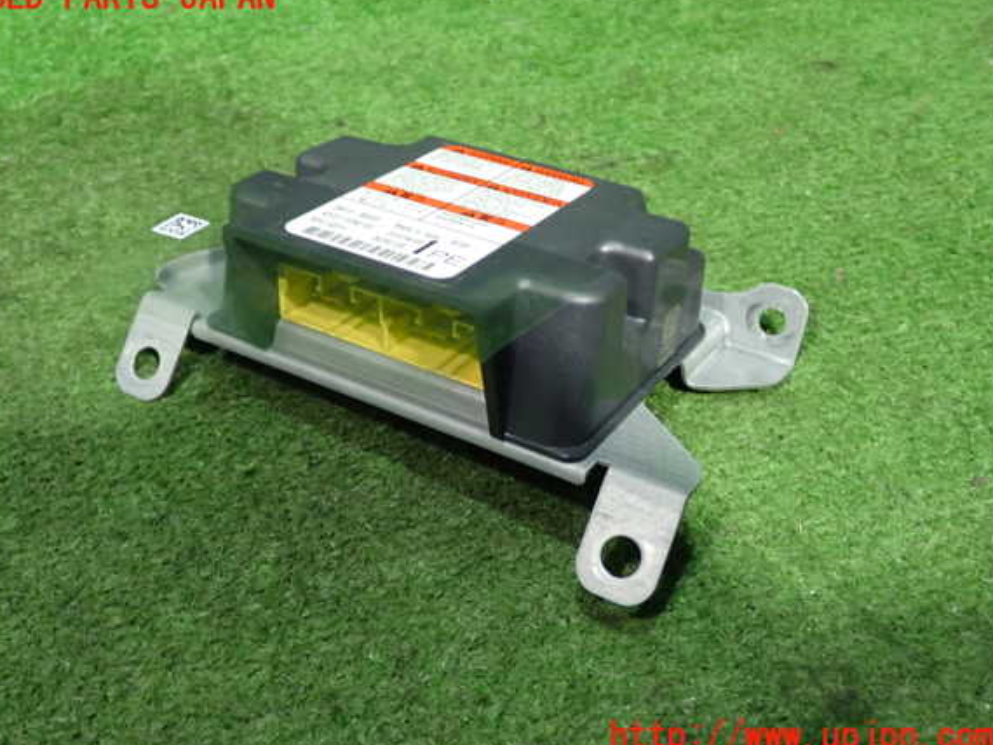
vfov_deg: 36.0
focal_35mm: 40
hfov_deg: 46.8
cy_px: 367
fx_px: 1148
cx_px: 481
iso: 1000
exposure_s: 1/30
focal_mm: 6.83
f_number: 2.7
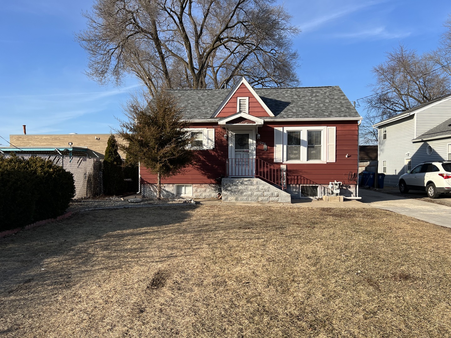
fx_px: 339
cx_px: 226
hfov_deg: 67.3
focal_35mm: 26
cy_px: 169
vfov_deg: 53.1
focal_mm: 5.7
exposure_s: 1/2762
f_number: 1.5
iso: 50
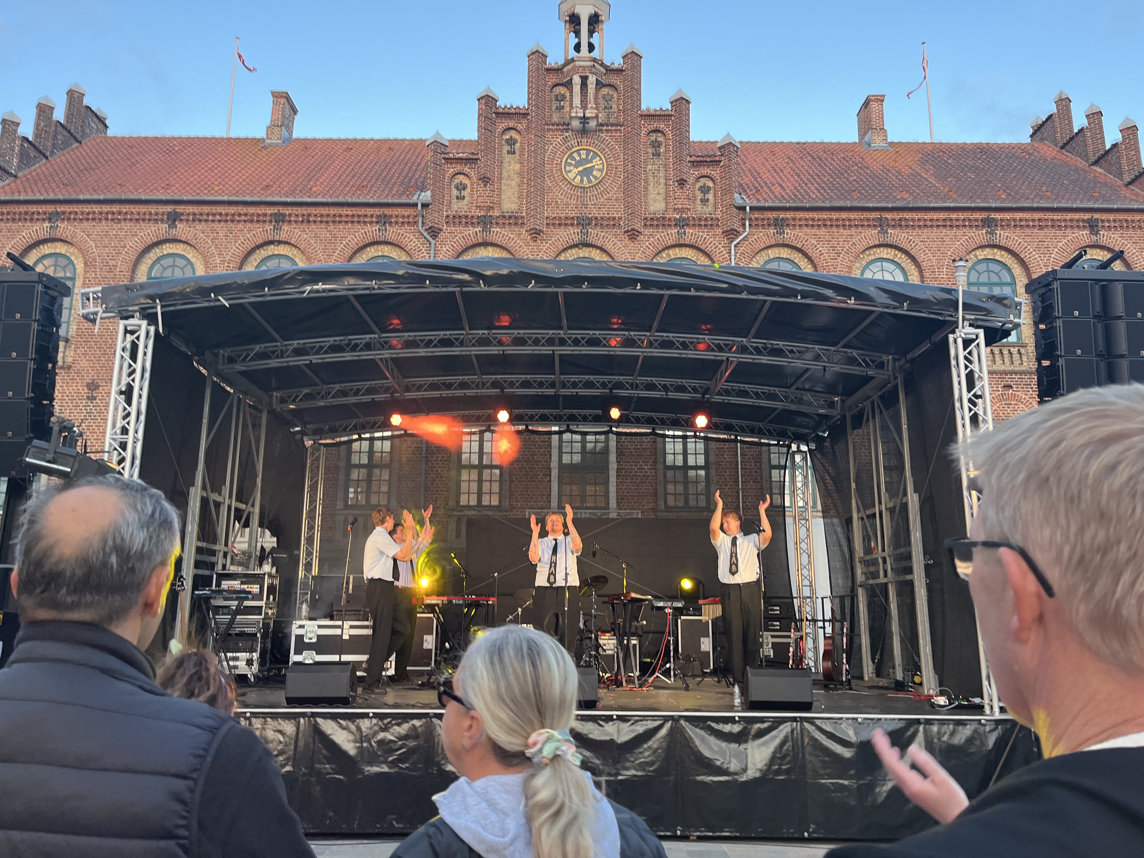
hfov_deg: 67.3
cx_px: 572
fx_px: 859
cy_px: 429
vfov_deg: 53.1
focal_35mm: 26
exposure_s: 1/104
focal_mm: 5.1
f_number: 1.6
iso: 125
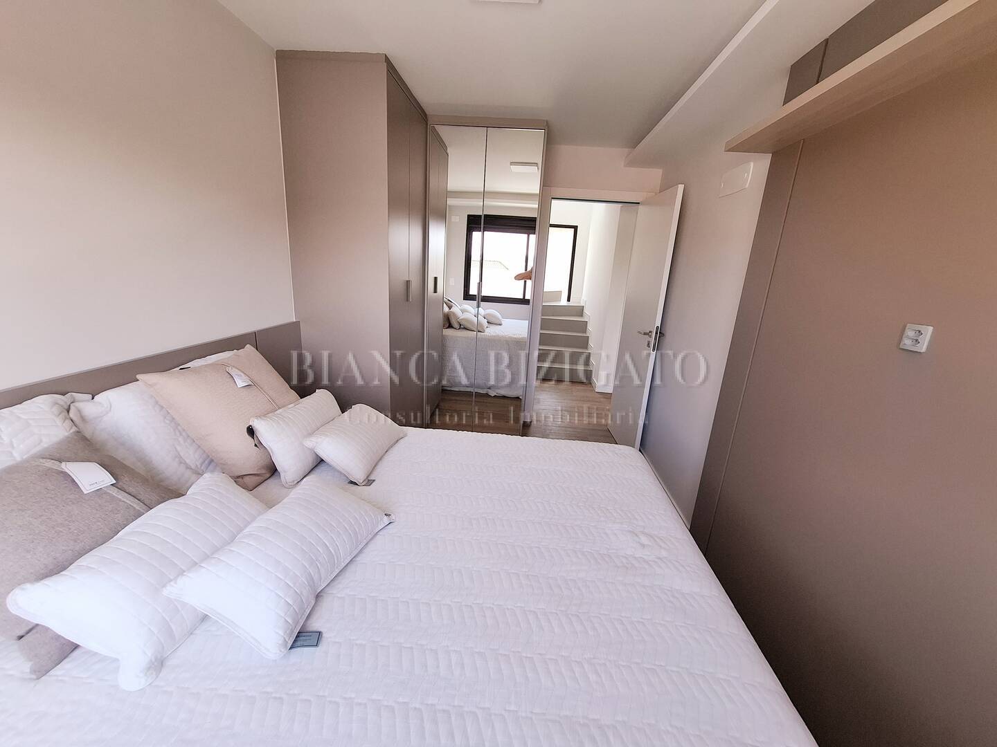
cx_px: 498
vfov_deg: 89.9
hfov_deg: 106.2
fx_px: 374
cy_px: 374
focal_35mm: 13
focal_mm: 1.74
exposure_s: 1/60.2
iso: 40
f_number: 2.2
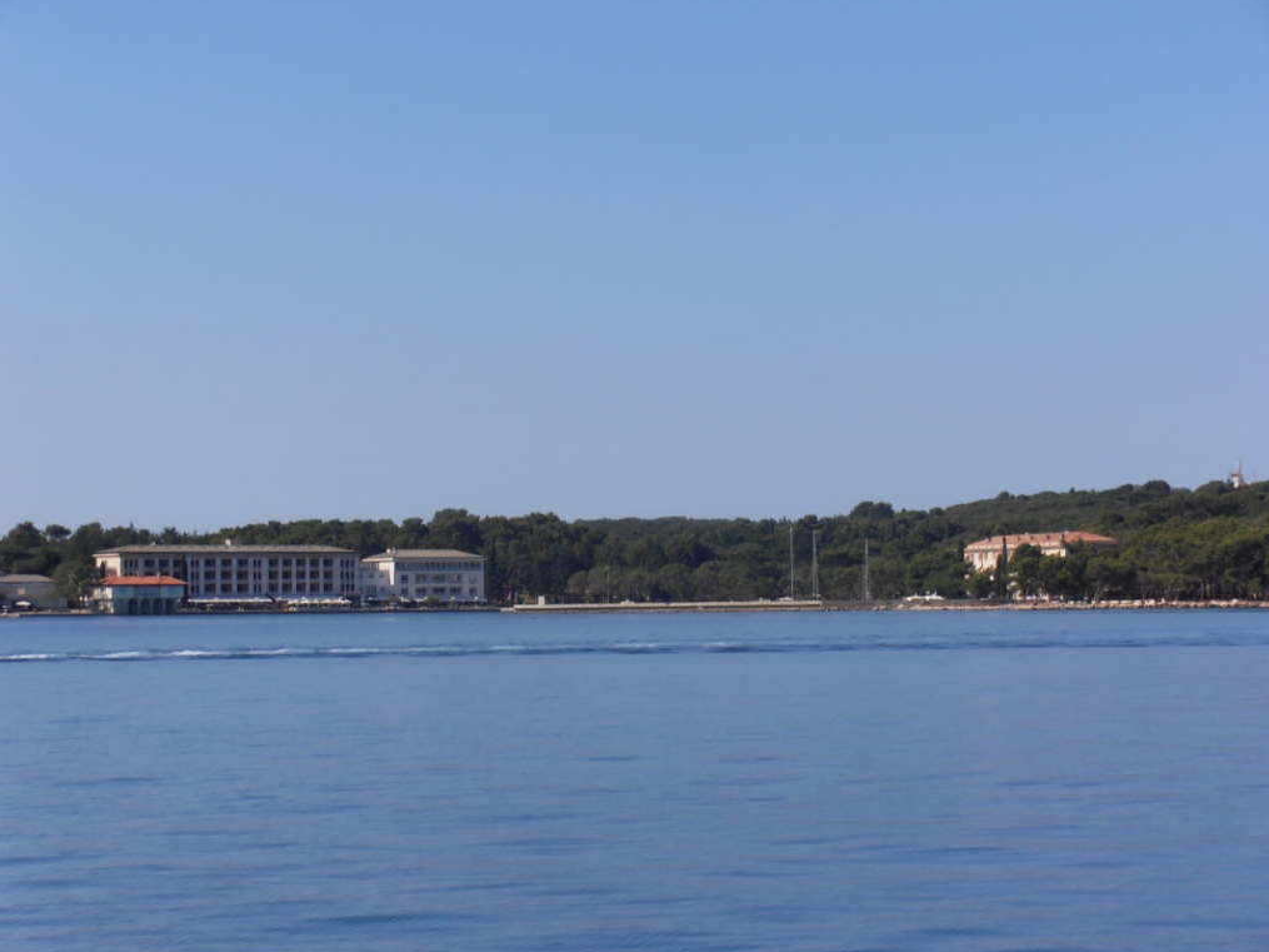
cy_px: 474
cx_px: 639
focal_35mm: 112
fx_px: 4105
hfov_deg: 17.6
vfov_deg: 13.2
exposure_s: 1/125
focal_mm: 19.64
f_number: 14
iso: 80
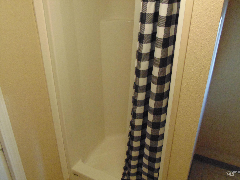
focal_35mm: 30
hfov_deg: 60.0
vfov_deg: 46.8
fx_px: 208
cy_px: 90
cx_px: 120
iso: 500
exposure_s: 1/20
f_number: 3.1
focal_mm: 5.4
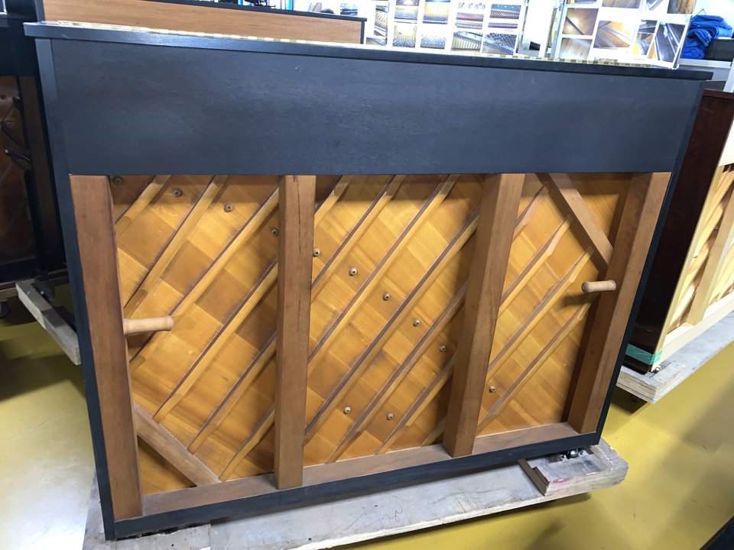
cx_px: 367
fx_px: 551
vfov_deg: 53.1
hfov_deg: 67.3
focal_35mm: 26
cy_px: 275
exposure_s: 1/6
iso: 100
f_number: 1.8
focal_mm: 4.25
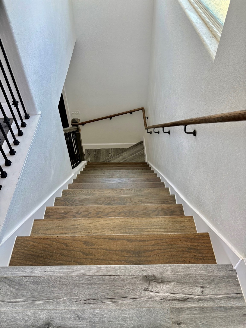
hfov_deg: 53.1
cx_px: 123
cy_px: 164
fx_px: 246
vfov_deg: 67.3
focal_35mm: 26
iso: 40
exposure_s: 1/122
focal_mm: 5.96
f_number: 1.6
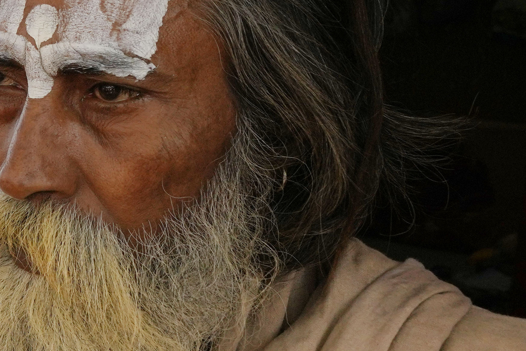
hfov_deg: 20.4
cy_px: 113
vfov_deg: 17.2
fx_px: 1154
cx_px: -346
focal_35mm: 79
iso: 400
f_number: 6.3
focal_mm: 16
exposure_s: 1/320
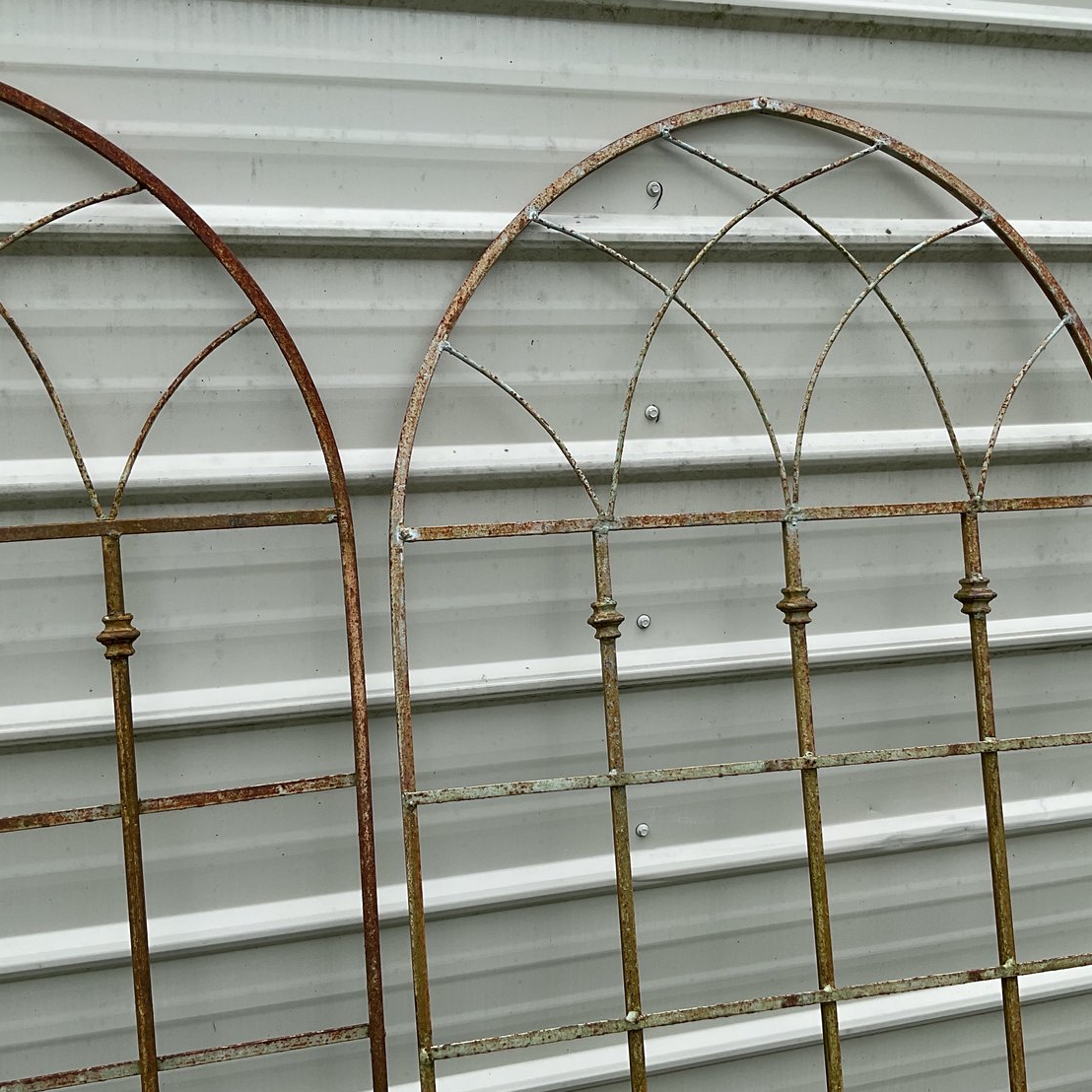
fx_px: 1249
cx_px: 609
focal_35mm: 35
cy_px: 549
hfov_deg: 47.1
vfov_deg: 47.2
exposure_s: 1/739
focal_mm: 3
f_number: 1.8
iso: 16
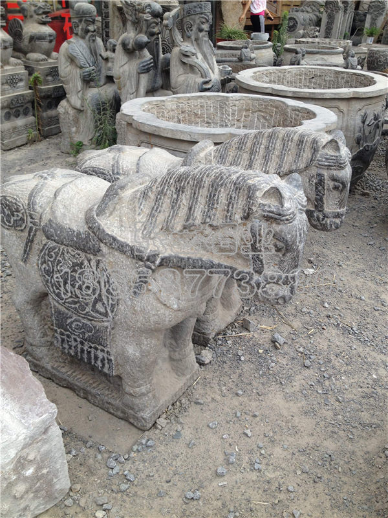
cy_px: 259
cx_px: 194
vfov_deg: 52.6
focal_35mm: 35
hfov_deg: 40.7
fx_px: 523
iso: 50
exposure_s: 1/233
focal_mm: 4.28
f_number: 2.4
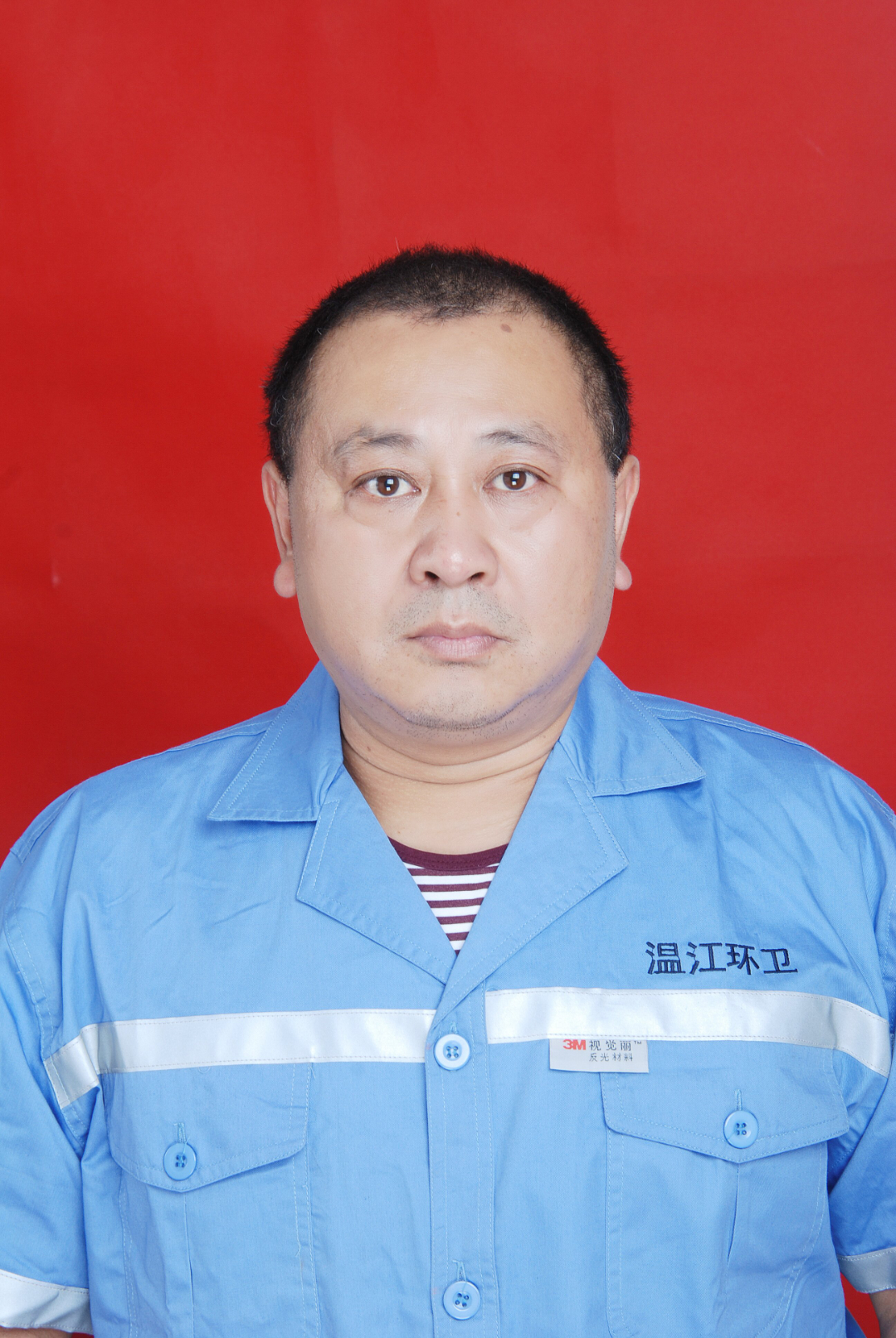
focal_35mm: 75
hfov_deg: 18.2
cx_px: 448
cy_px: 669
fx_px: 2791
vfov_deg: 27.0
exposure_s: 1/125
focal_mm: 50
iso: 100
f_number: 11
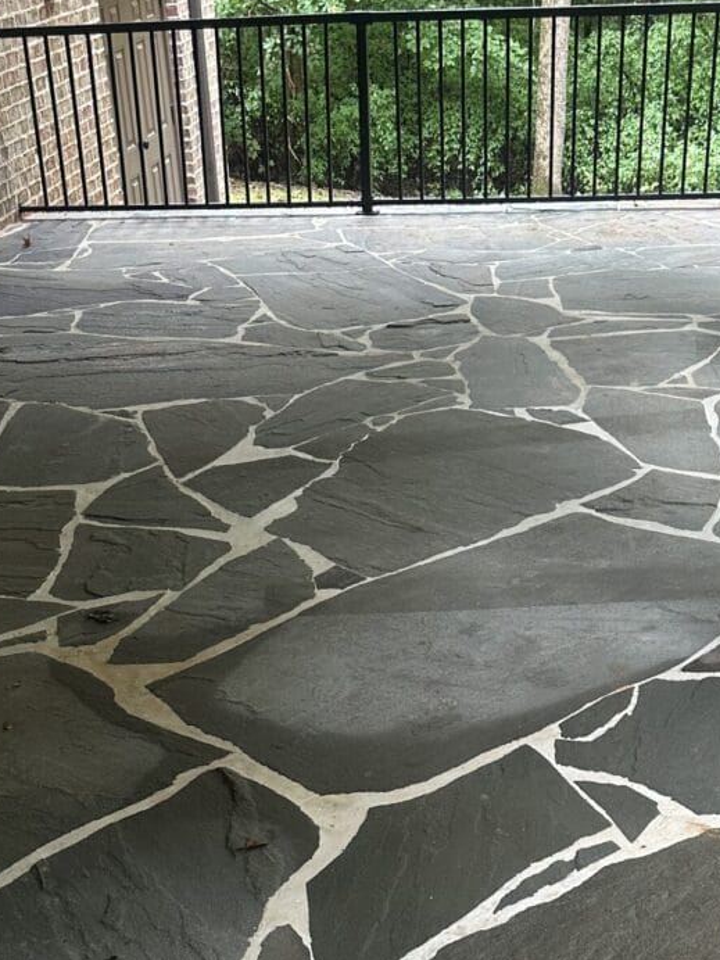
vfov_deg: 34.6
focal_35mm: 52
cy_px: 874
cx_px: 384
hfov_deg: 28.0
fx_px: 1442
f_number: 1.78
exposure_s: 1/121
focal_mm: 6.86
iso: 200
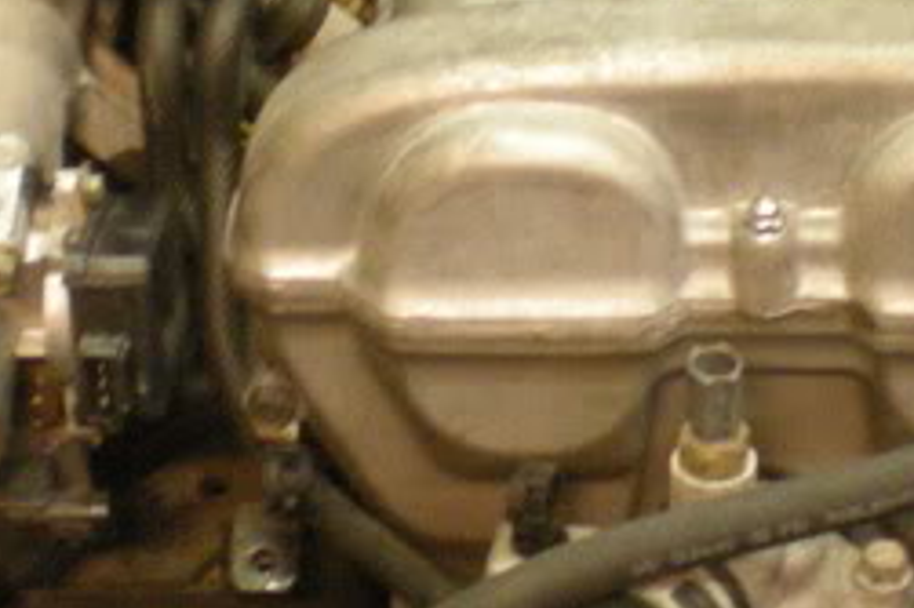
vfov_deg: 10.9
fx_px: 3197
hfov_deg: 16.2
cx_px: 612
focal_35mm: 126
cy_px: 226
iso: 400
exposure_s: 1/10.7
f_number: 3.1
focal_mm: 6.3
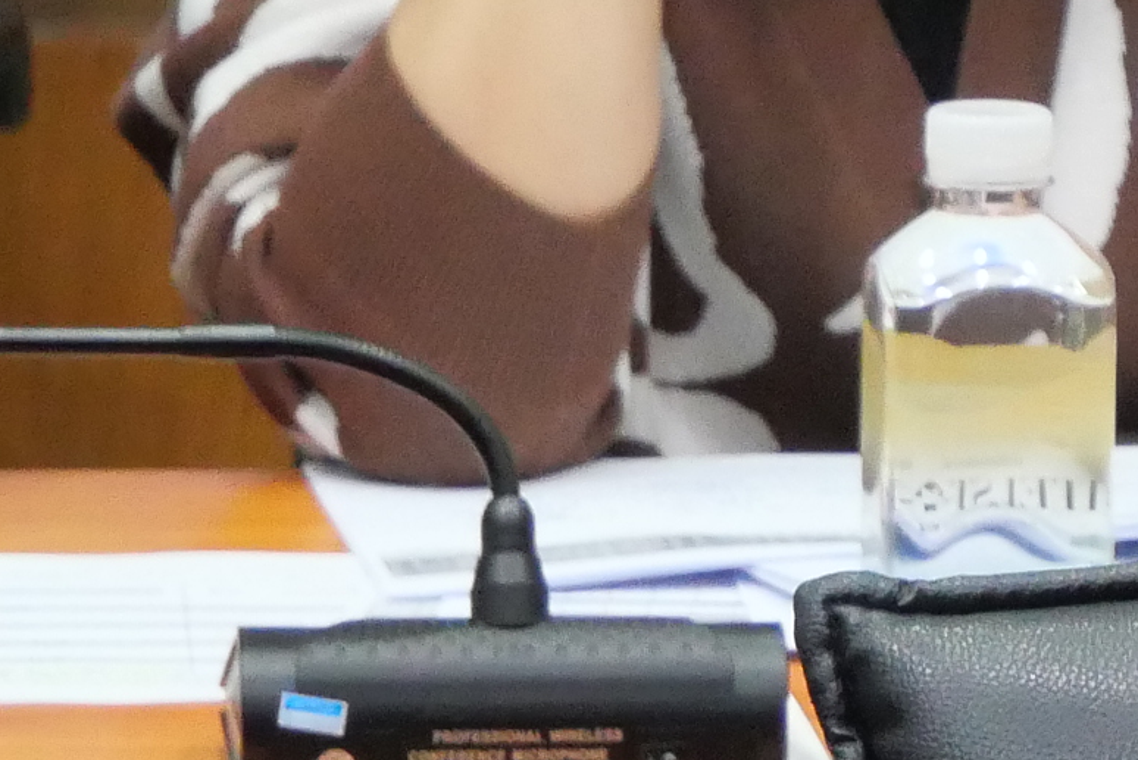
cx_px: 2322
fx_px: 16383
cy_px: 598
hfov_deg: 3.9
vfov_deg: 2.7
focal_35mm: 518
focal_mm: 52
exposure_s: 1/50
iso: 3200
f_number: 5.6
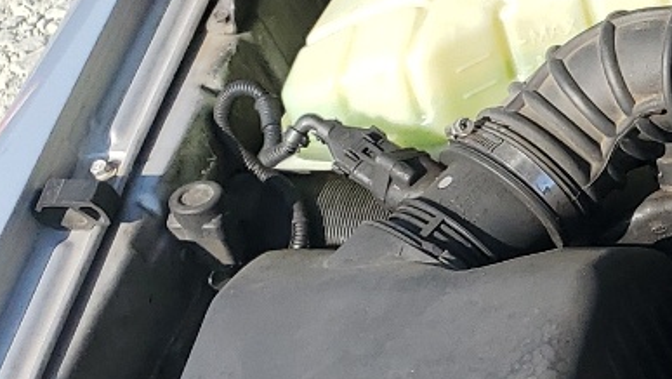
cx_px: 1328
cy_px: 250
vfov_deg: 10.4
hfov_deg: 15.0
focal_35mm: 117
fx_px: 2086
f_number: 1.5
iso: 50
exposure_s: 1/1429
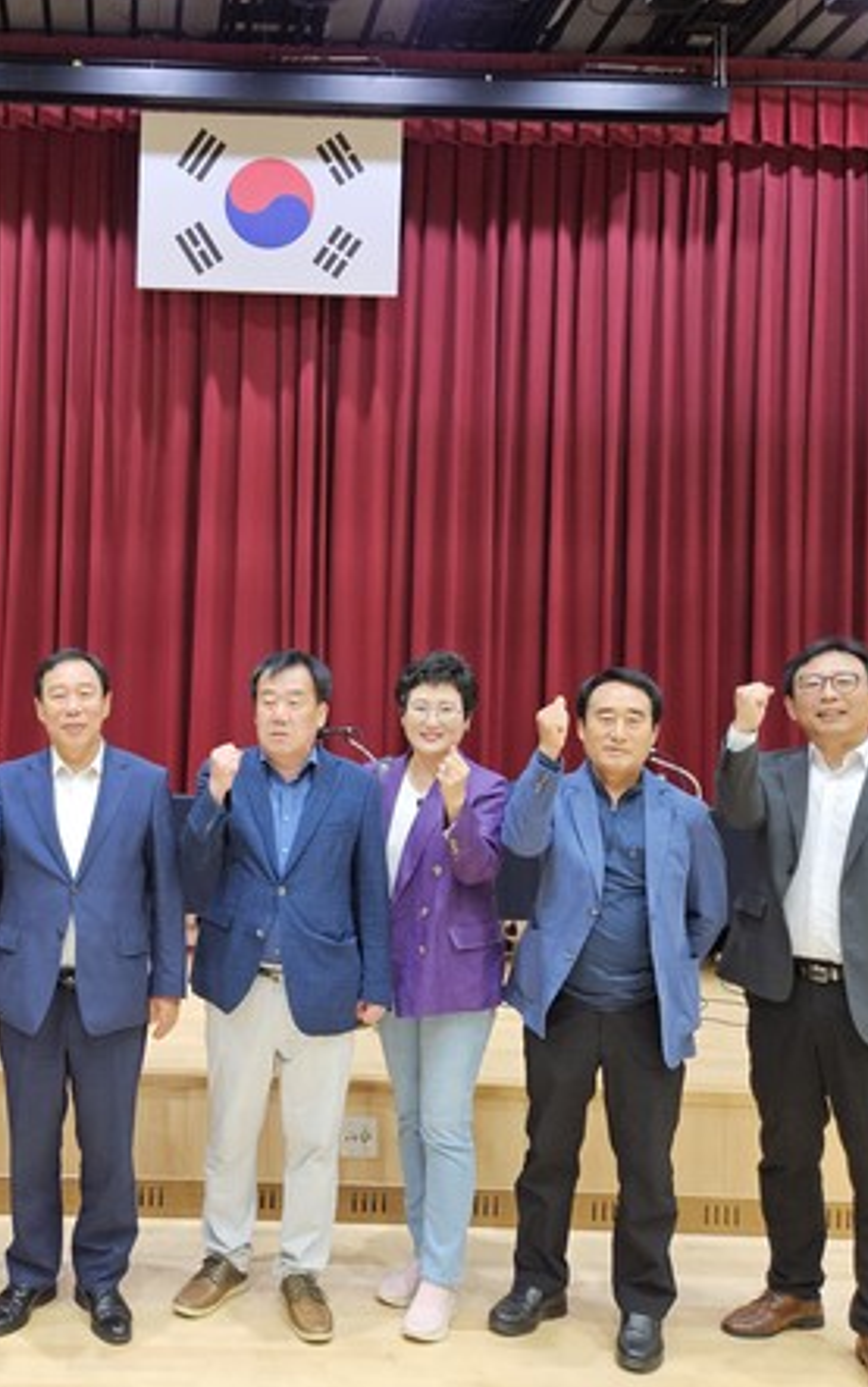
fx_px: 1249
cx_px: 119
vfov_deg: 58.1
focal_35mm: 33
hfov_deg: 36.4
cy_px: 698
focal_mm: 5.4
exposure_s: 1/120
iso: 320
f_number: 1.8
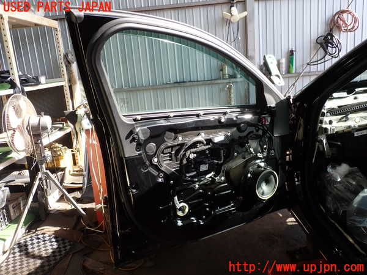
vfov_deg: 46.8
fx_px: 318
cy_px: 138
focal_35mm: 30
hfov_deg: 60.0
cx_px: 184
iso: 100
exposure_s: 1/125
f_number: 3.2
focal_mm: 5.4
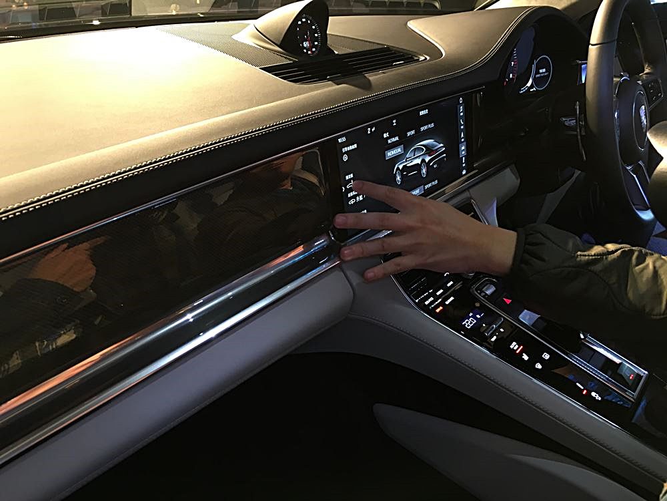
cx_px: 334
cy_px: 250
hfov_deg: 61.7
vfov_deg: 48.2
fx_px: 559
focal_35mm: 29
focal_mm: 4.15
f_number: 2.2
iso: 100
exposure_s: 1/33
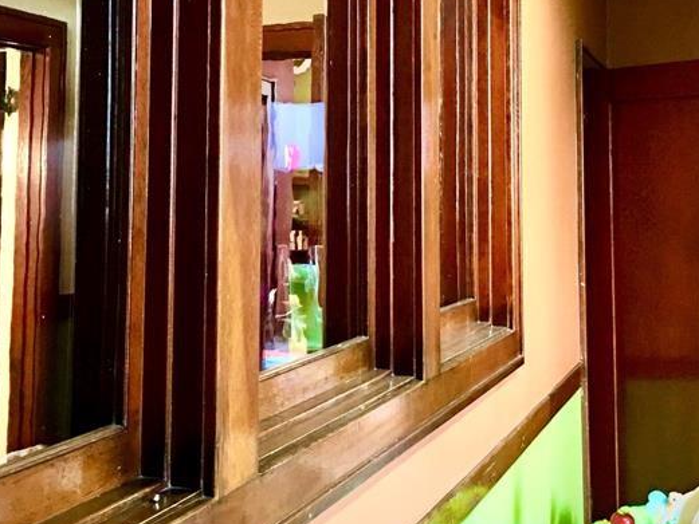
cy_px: 91
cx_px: 337
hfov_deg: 33.8
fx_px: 1151
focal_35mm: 57
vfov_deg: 25.2
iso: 80
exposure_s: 1/4
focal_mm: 4.15
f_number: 2.2
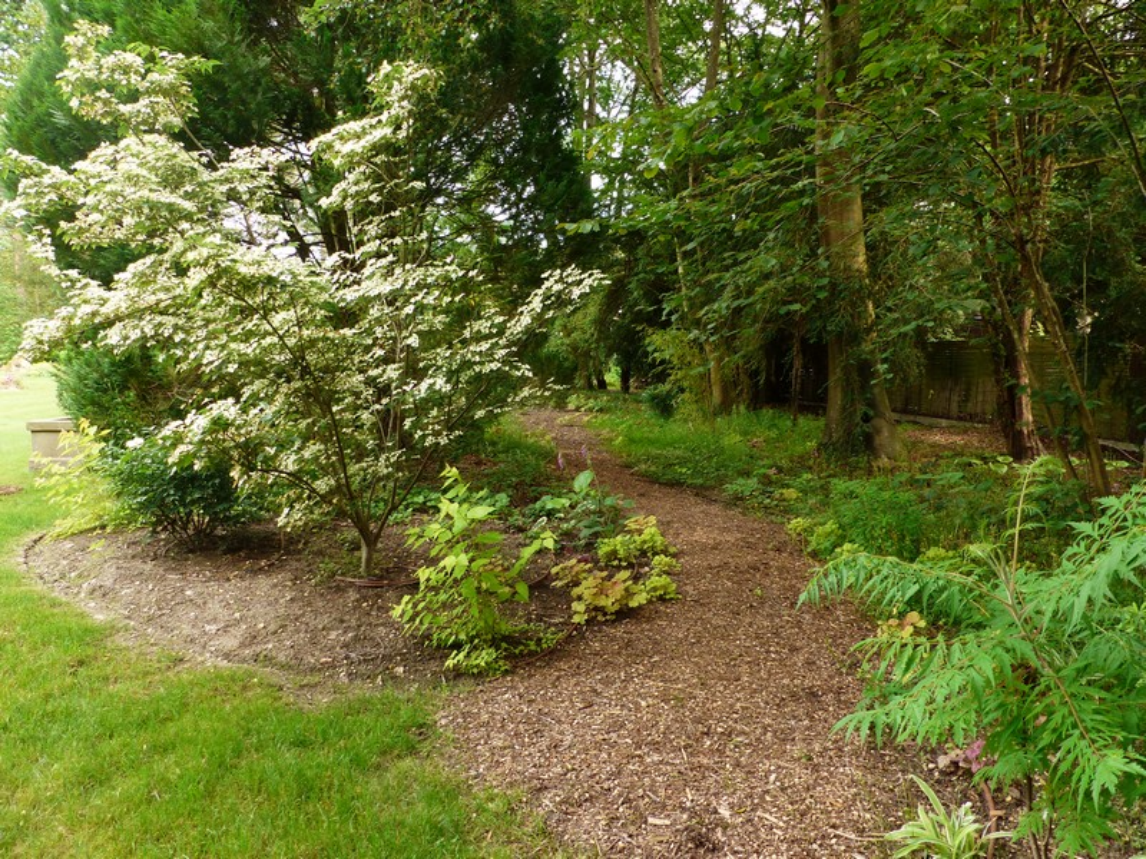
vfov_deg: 54.9
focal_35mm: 25
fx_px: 828
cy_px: 430
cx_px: 573
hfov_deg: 69.4
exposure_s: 1/80
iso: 100
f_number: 2.8
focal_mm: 4.5
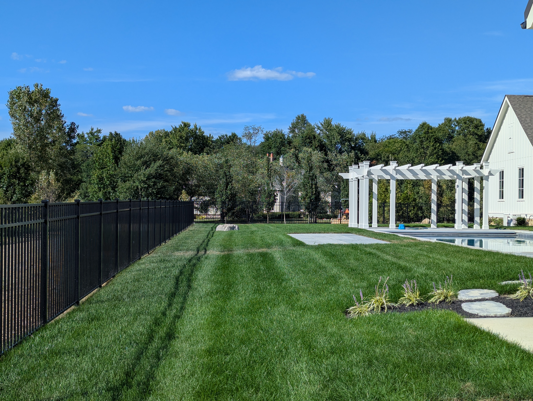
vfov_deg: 30.3
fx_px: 740
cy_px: 200
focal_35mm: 48
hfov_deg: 39.6
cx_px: 266
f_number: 1.85
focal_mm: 6.81
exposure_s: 1/2817
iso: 43
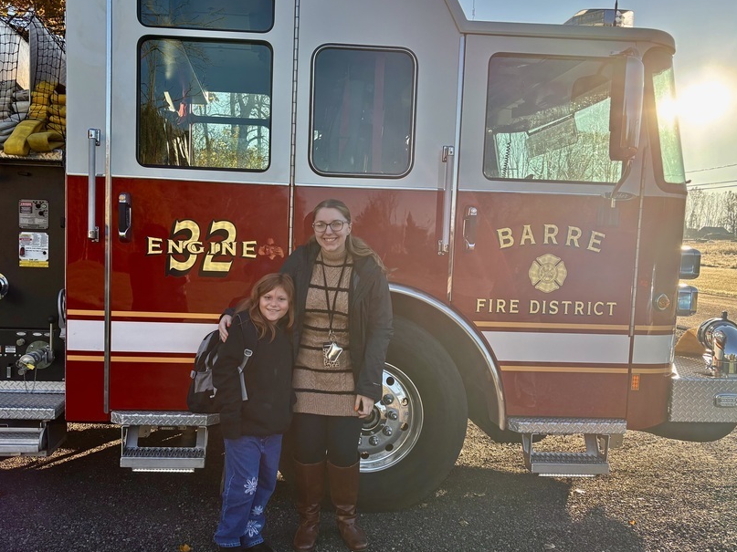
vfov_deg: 42.9
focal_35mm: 33
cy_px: 300
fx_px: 702
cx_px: 316
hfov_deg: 55.2
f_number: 1.6
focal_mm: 5.96
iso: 64
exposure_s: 1/1081
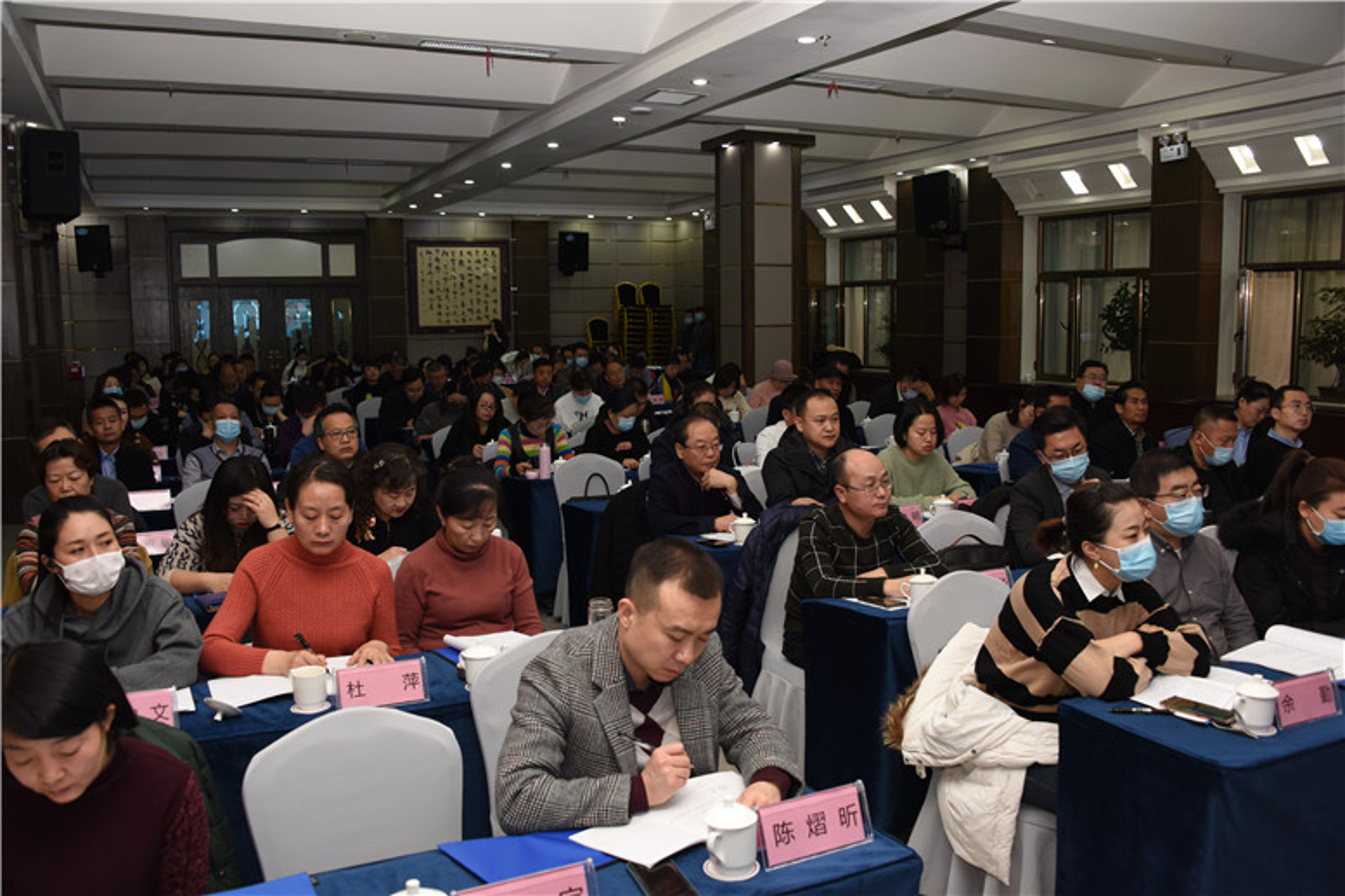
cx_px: 672
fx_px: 1046
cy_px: 448
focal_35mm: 28
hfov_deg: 65.5
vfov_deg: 46.4
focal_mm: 28
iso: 500
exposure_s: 1/60
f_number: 6.3
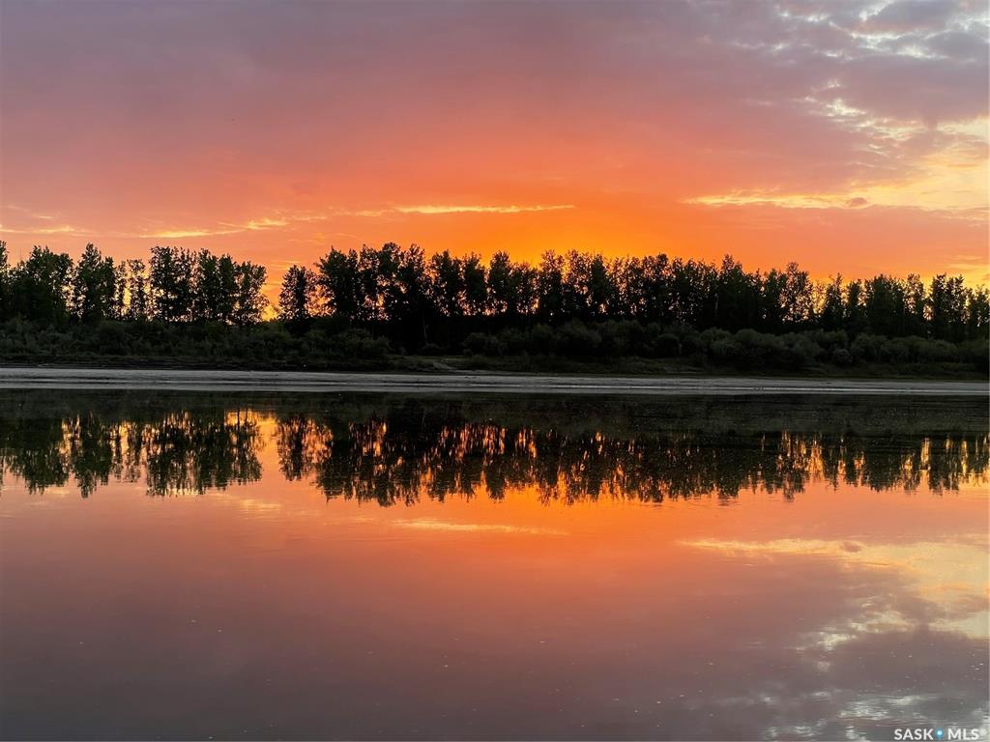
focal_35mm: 52
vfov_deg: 28.0
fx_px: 1487
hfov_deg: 36.8
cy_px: 371
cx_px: 495
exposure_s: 1/122
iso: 32
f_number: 2
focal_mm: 6
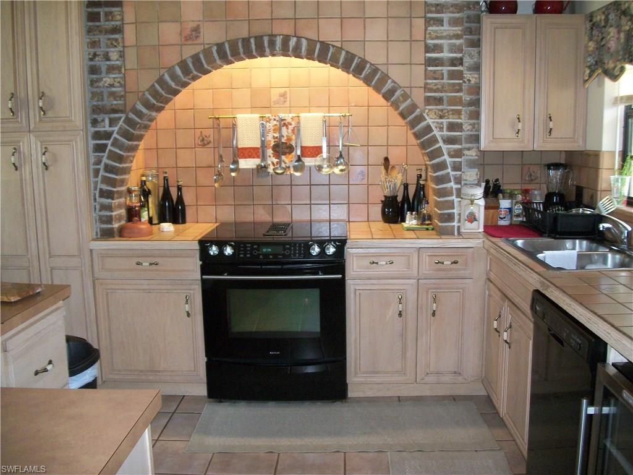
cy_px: 238
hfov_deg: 56.8
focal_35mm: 32
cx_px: 316
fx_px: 585
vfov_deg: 44.2
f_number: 2.9
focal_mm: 5.7
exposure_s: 1/30
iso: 250
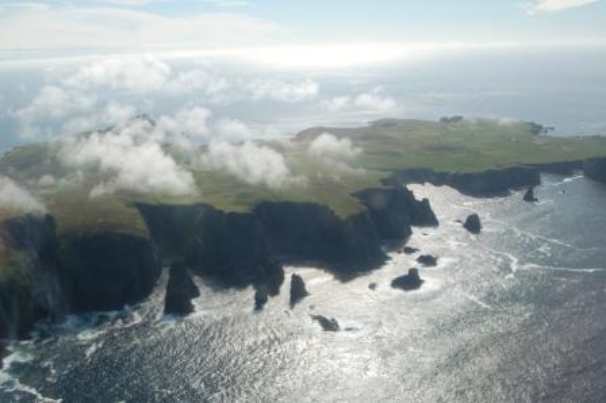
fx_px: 580
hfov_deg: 55.1
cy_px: 202
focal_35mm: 34
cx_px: 303
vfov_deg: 38.3
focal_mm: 23
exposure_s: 1/250
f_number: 10
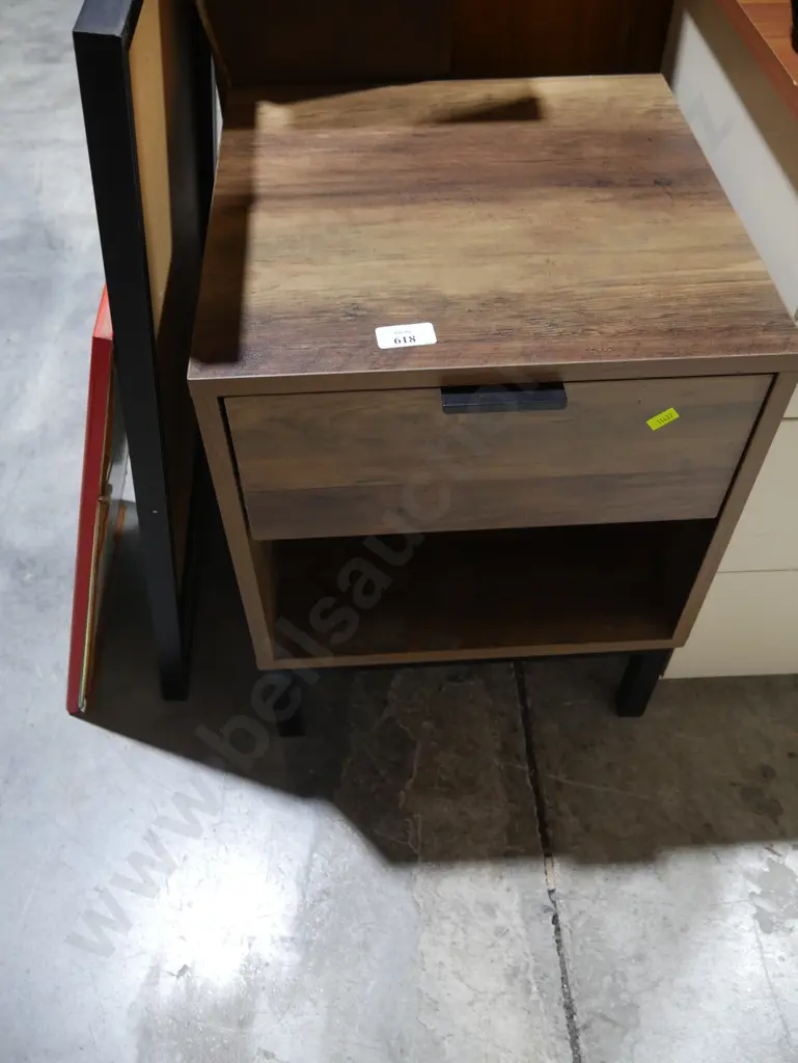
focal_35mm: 28
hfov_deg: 49.8
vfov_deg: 63.4
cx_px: 399
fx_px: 860
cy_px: 532
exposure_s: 1/60
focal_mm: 14
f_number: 3.5
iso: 500
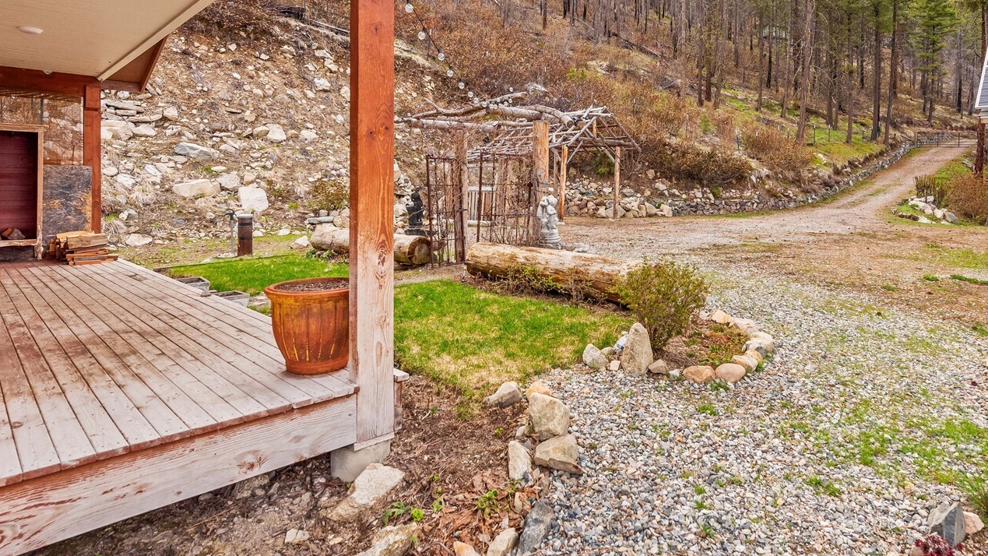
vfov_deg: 52.3
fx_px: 550
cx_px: 581
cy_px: 172
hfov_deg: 83.0
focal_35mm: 21
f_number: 8
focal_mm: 15
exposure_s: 1/400
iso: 100
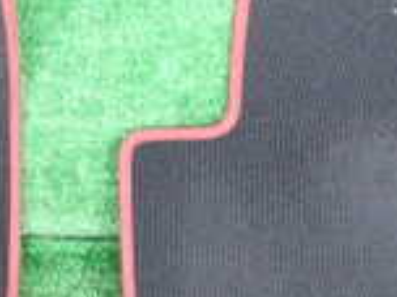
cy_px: 352
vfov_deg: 14.5
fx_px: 1135
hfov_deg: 19.7
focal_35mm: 99
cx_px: 91
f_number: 2
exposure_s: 1/30
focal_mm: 4.5
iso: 200
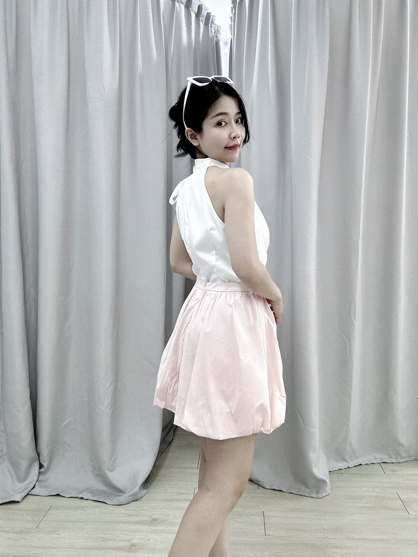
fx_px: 370
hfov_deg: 58.9
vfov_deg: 73.9
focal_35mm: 23
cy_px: 278
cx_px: 209
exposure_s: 1/50
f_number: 1.9
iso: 80
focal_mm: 2.69
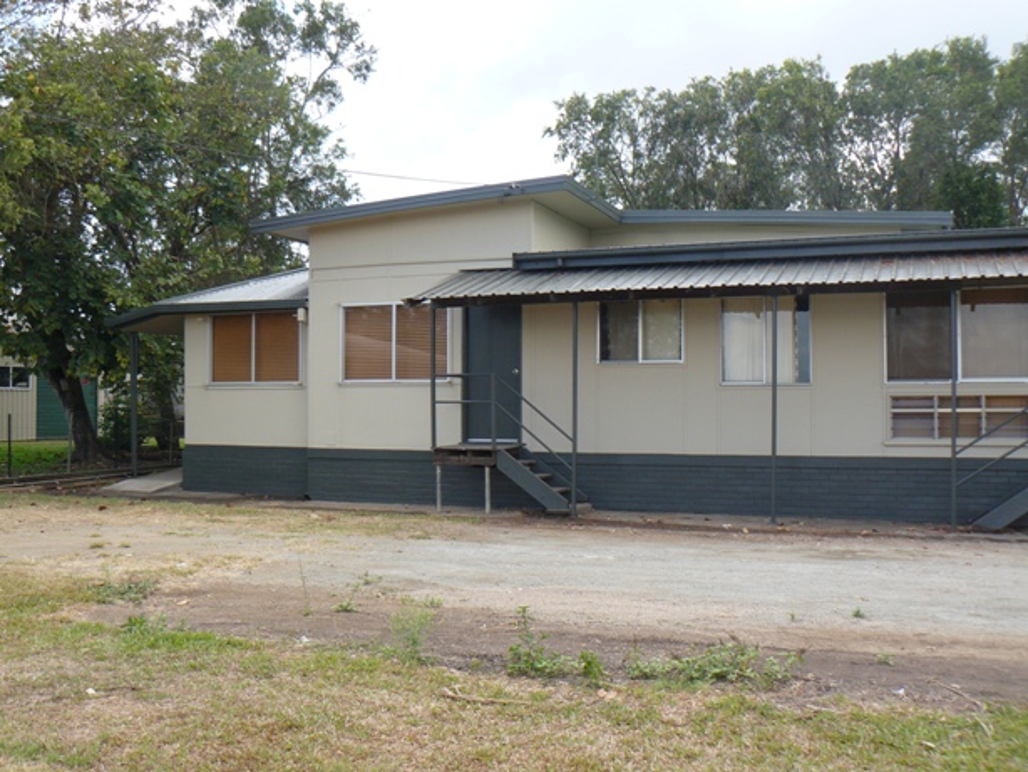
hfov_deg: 51.3
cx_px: 514
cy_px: 386
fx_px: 1070
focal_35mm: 36
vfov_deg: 39.7
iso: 100
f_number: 5
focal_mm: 6
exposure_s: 1/200
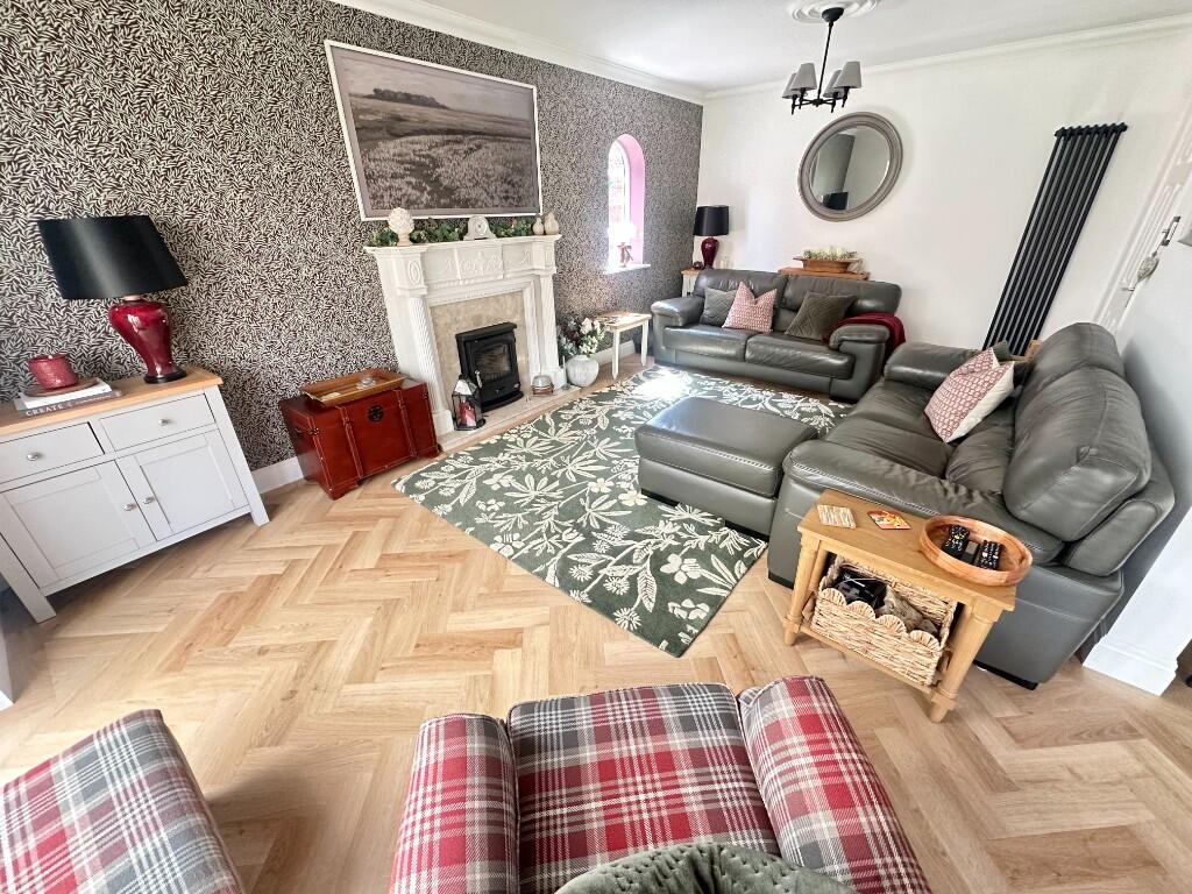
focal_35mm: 14
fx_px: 482
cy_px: 447
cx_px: 596
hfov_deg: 102.1
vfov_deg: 85.7
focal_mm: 2.22
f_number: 2.2
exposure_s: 1/50
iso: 320
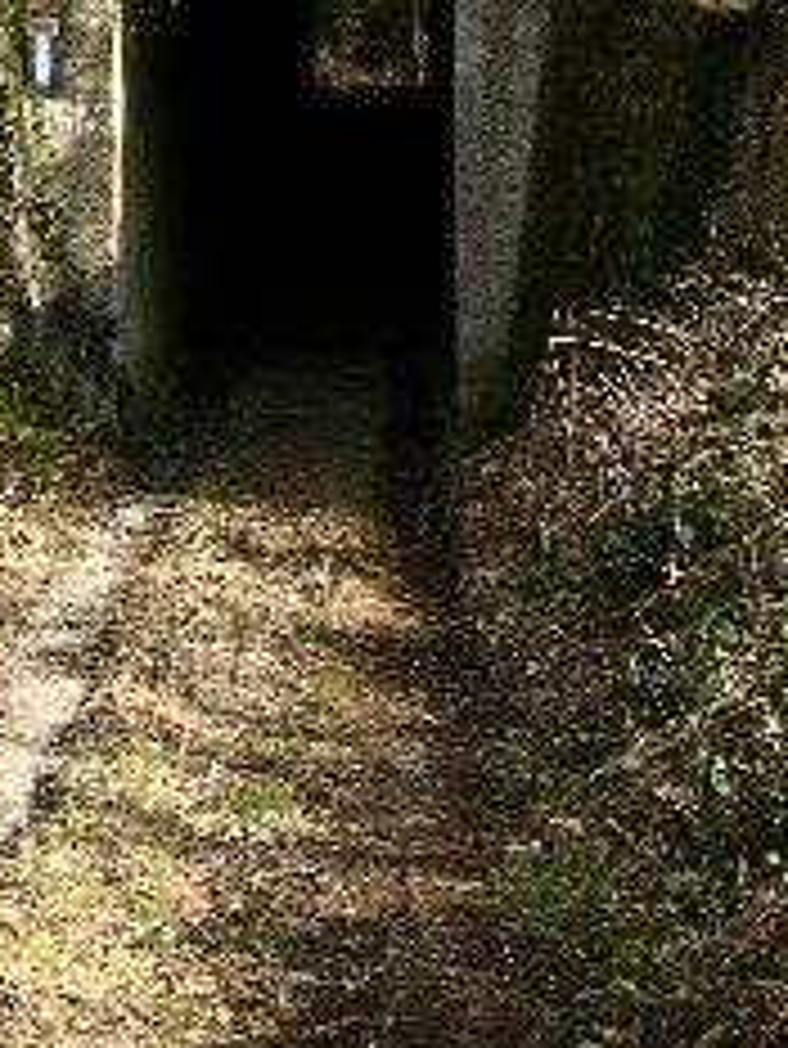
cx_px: 207
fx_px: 2669
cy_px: -263
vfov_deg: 20.6
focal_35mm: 88
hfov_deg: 16.7
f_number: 5.6
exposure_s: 1/67.1
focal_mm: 8.9
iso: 50
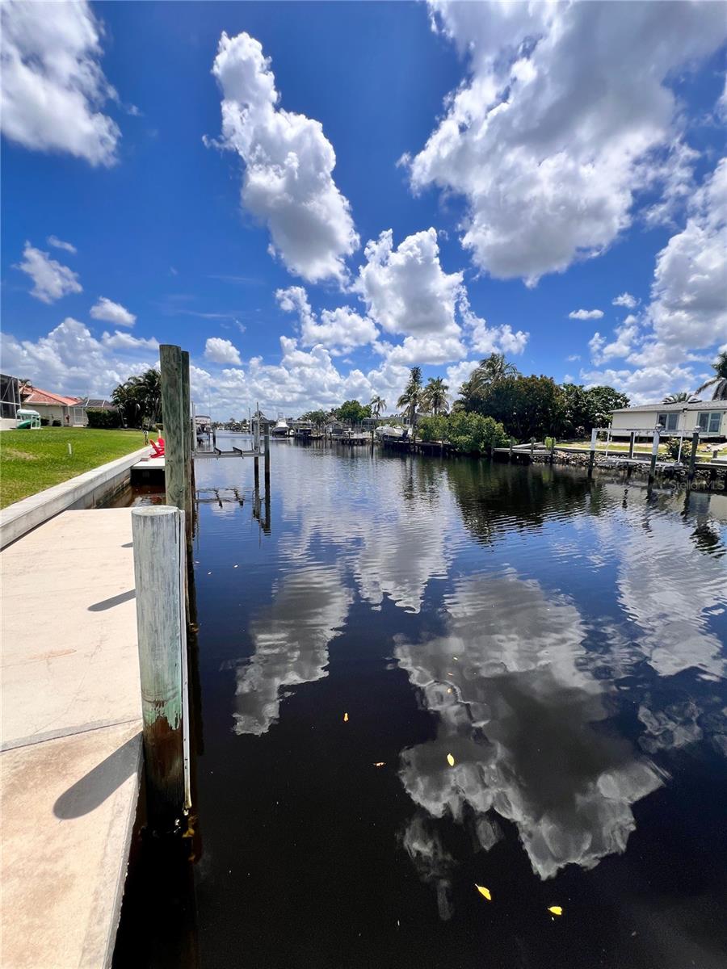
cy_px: 484
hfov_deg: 89.9
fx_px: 364
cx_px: 364
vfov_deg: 106.2
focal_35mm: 13
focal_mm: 1.57
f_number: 1.8
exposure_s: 1/2370
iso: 32
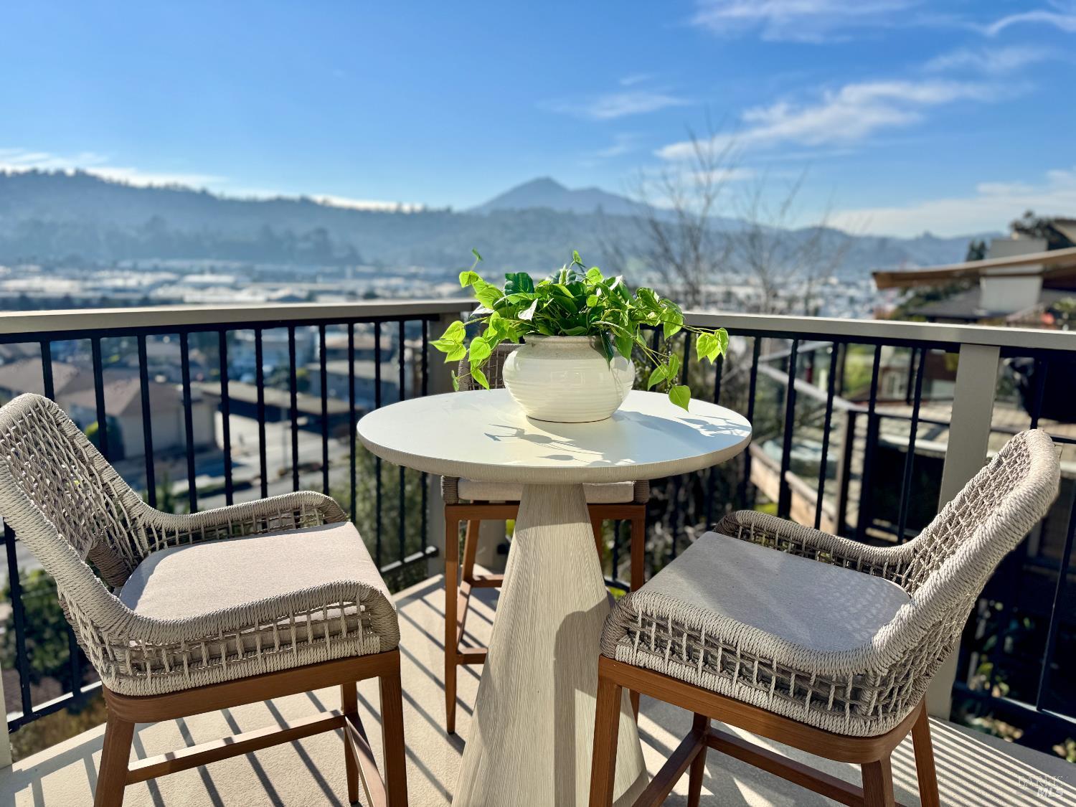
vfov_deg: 56.8
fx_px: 746
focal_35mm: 24
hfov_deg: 71.6
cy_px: 404
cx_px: 538
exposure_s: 1/7092
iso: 80
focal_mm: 6.76
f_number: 1.78
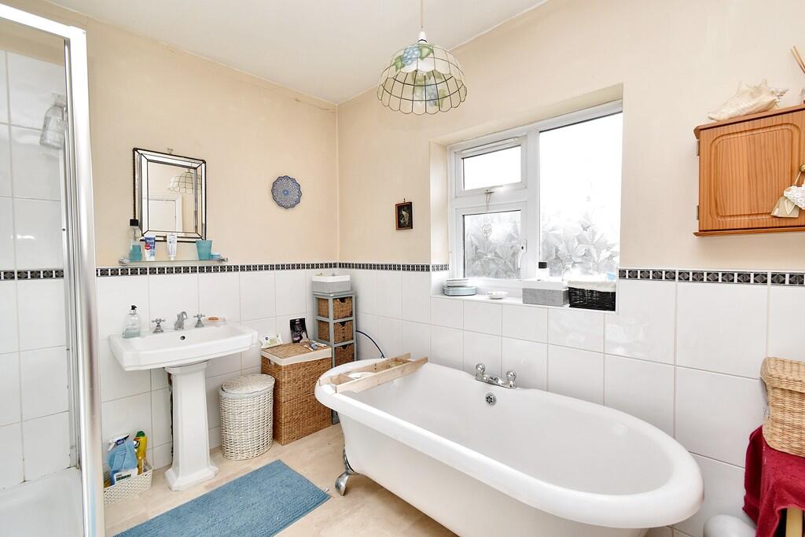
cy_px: 268
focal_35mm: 15
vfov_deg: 77.3
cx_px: 402
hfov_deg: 100.4
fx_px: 335
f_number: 7.1
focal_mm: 10
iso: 800
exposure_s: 1/200
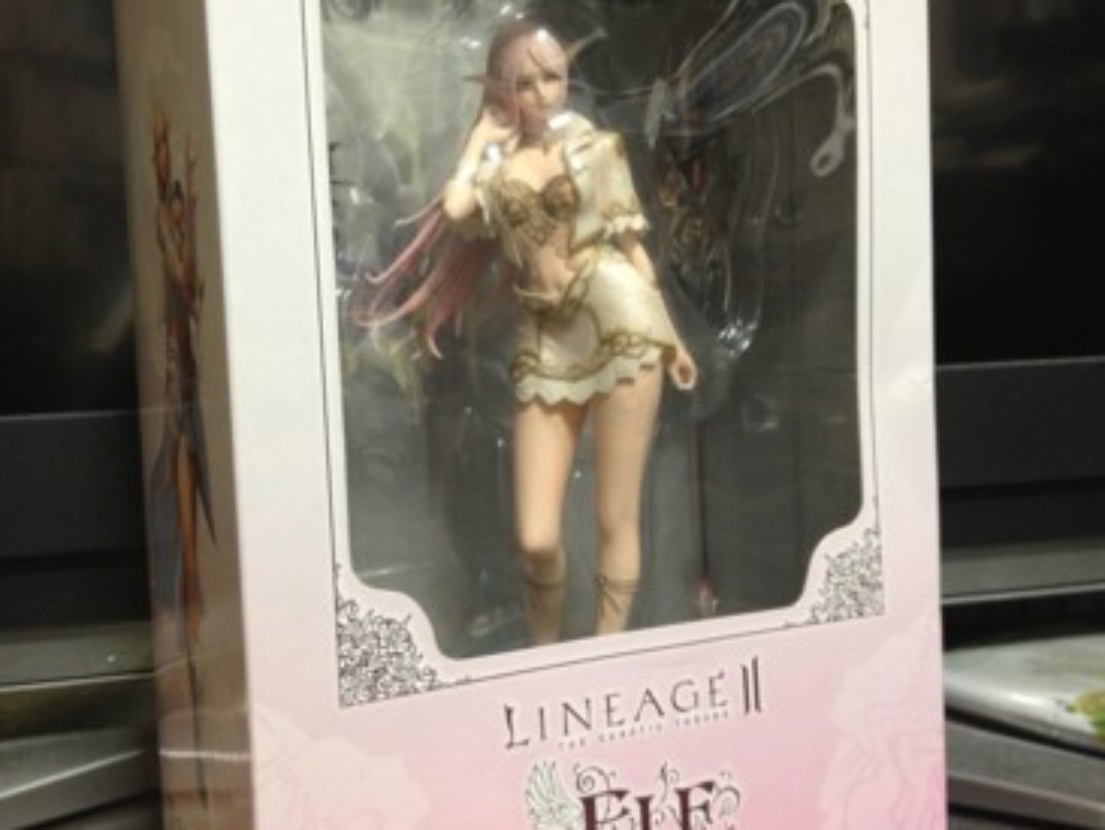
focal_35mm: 43
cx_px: 540
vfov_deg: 33.6
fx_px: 1374
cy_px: 410
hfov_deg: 43.8
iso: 200
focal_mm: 4.28
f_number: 2.4
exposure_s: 1/20
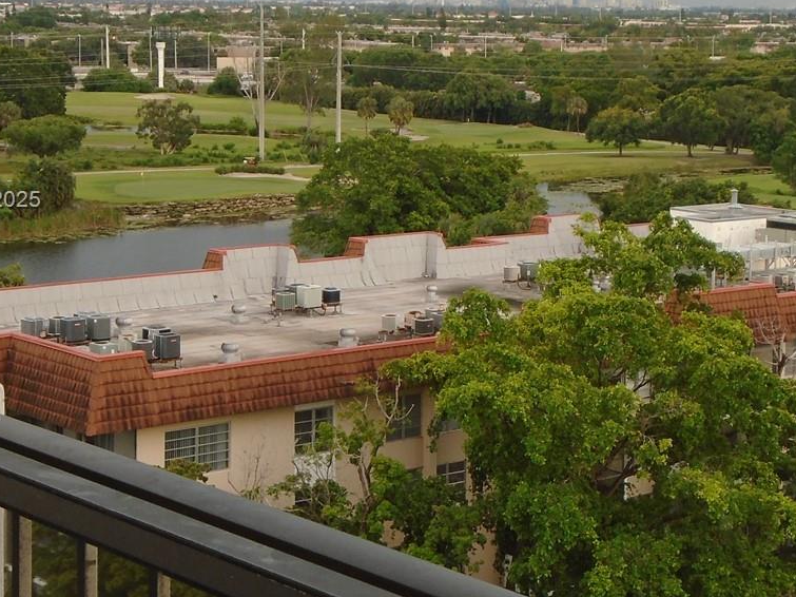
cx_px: 547
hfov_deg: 21.9
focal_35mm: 89
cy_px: 201
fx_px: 2046
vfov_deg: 16.6
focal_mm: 7.4
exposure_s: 1/100
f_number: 4.1
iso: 100
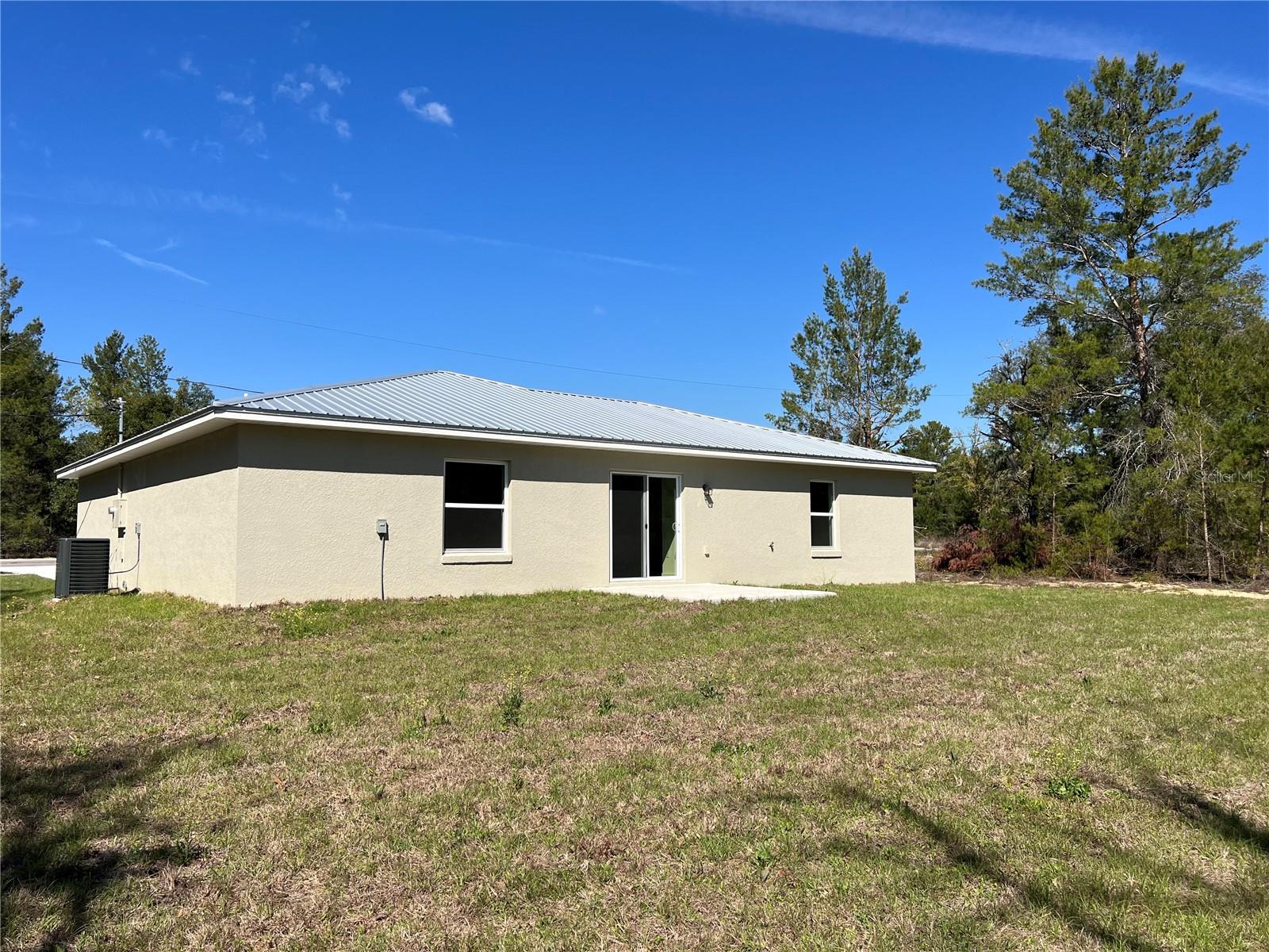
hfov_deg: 67.3
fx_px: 953
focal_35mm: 26
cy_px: 476
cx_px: 634
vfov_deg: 53.1
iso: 50
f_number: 1.5
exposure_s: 1/5587
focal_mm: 5.7
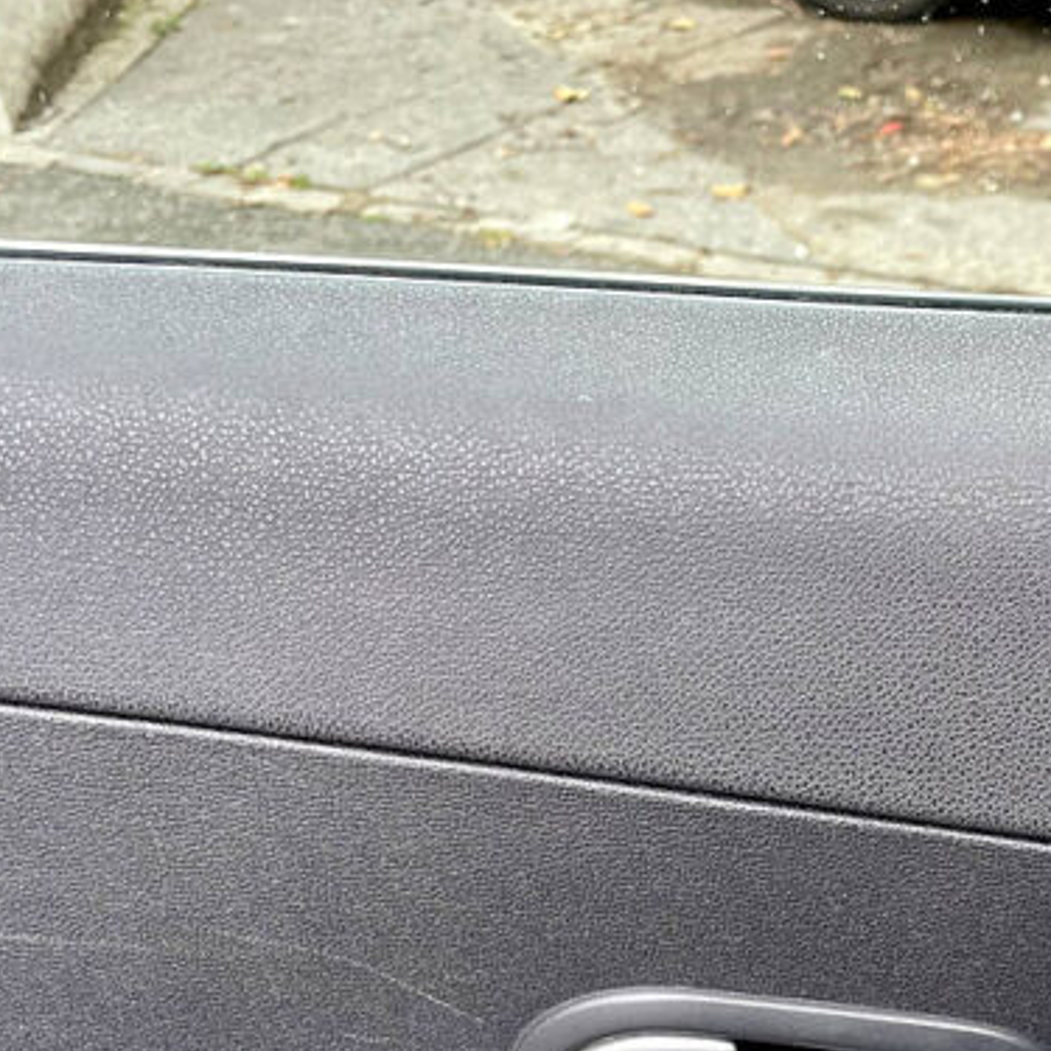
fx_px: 1683
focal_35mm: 49
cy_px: 746
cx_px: 928
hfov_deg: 33.1
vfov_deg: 34.2
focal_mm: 4.2
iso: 100
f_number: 1.6
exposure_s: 1/121
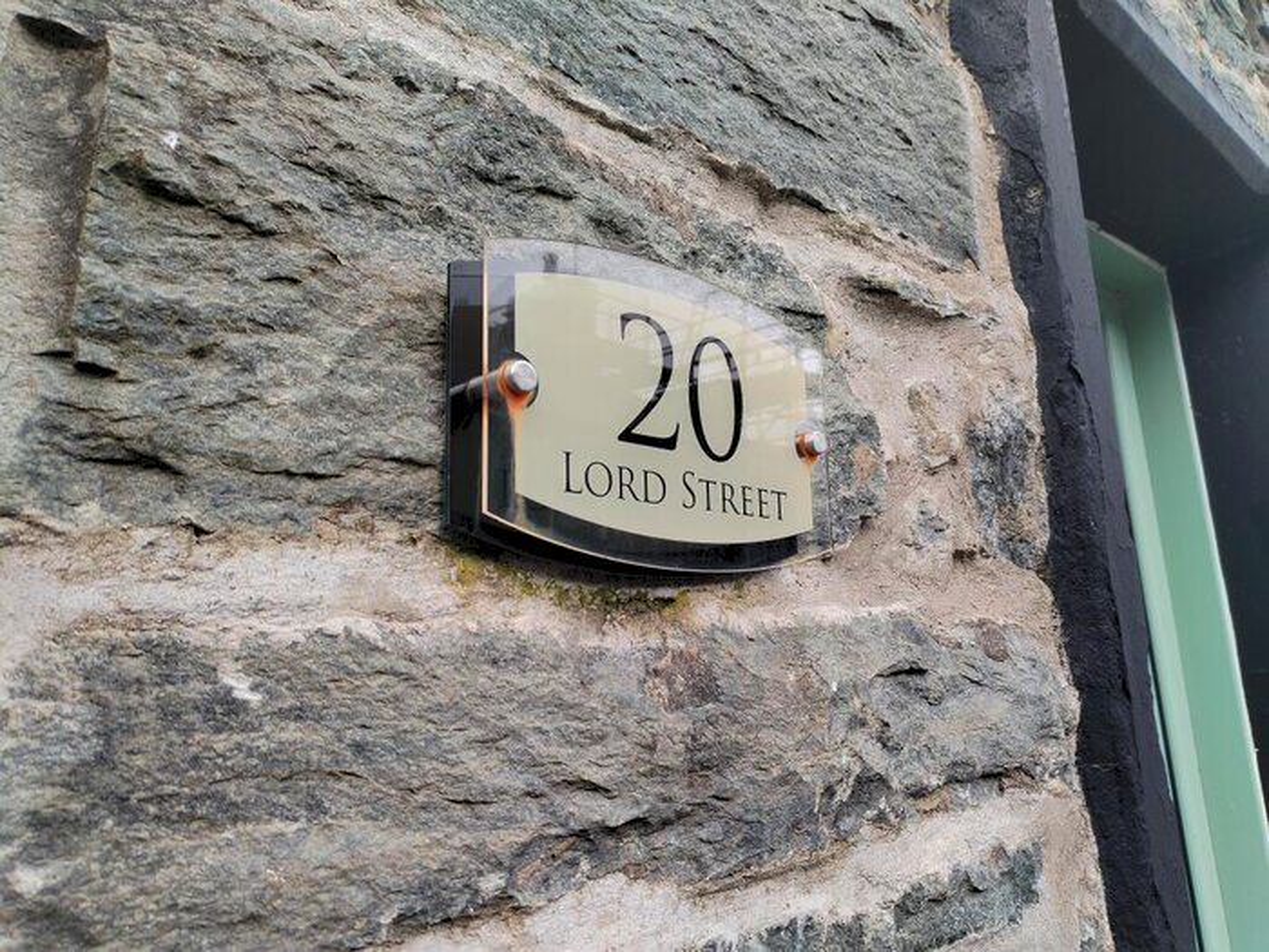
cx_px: 634
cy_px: 476
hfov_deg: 67.3
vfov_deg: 53.1
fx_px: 953
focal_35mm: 26
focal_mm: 4.75
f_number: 1.8
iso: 100
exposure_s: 1/208
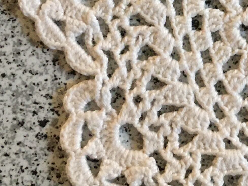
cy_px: 2
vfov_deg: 12.2
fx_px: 860
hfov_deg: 15.5
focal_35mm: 120
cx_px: 334
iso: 200
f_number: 2.2
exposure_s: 1/33
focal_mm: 4.15
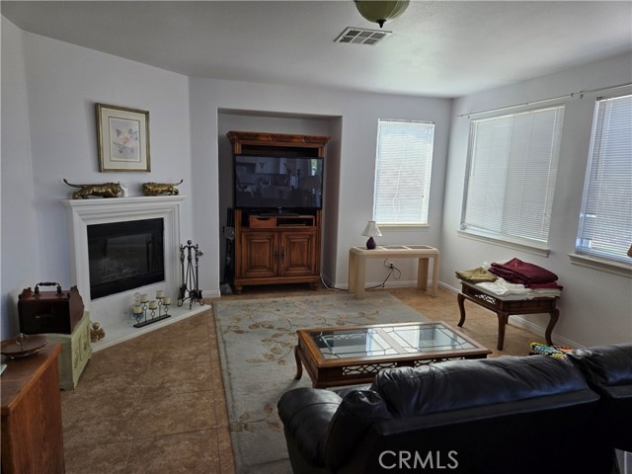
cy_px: 237
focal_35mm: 23
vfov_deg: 58.9
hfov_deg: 73.9
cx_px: 316
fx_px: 420
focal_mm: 5.4
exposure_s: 1/180
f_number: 1.8
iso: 64
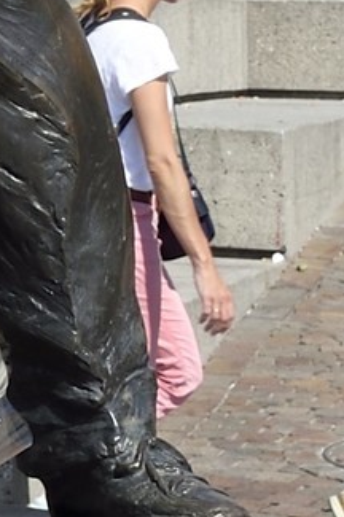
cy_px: -383
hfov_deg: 4.7
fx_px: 4036
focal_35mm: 281
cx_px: -572
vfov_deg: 7.2
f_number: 11
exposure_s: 1/400
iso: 200
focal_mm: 38
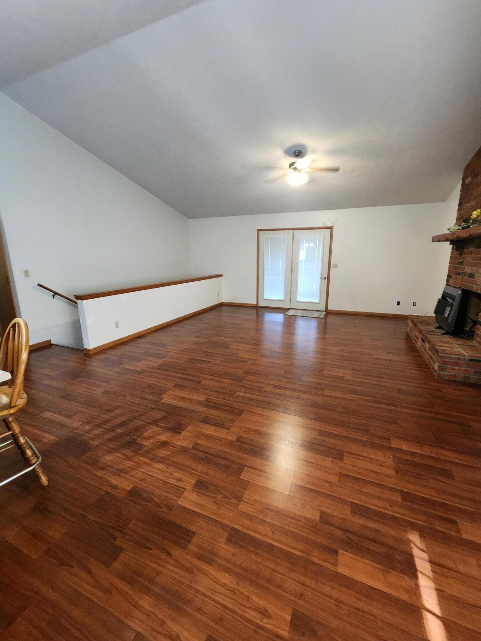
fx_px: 241
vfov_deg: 106.2
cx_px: 240
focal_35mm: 13
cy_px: 320
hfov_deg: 89.9
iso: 500
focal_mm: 2.2
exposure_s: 1/30
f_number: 2.2
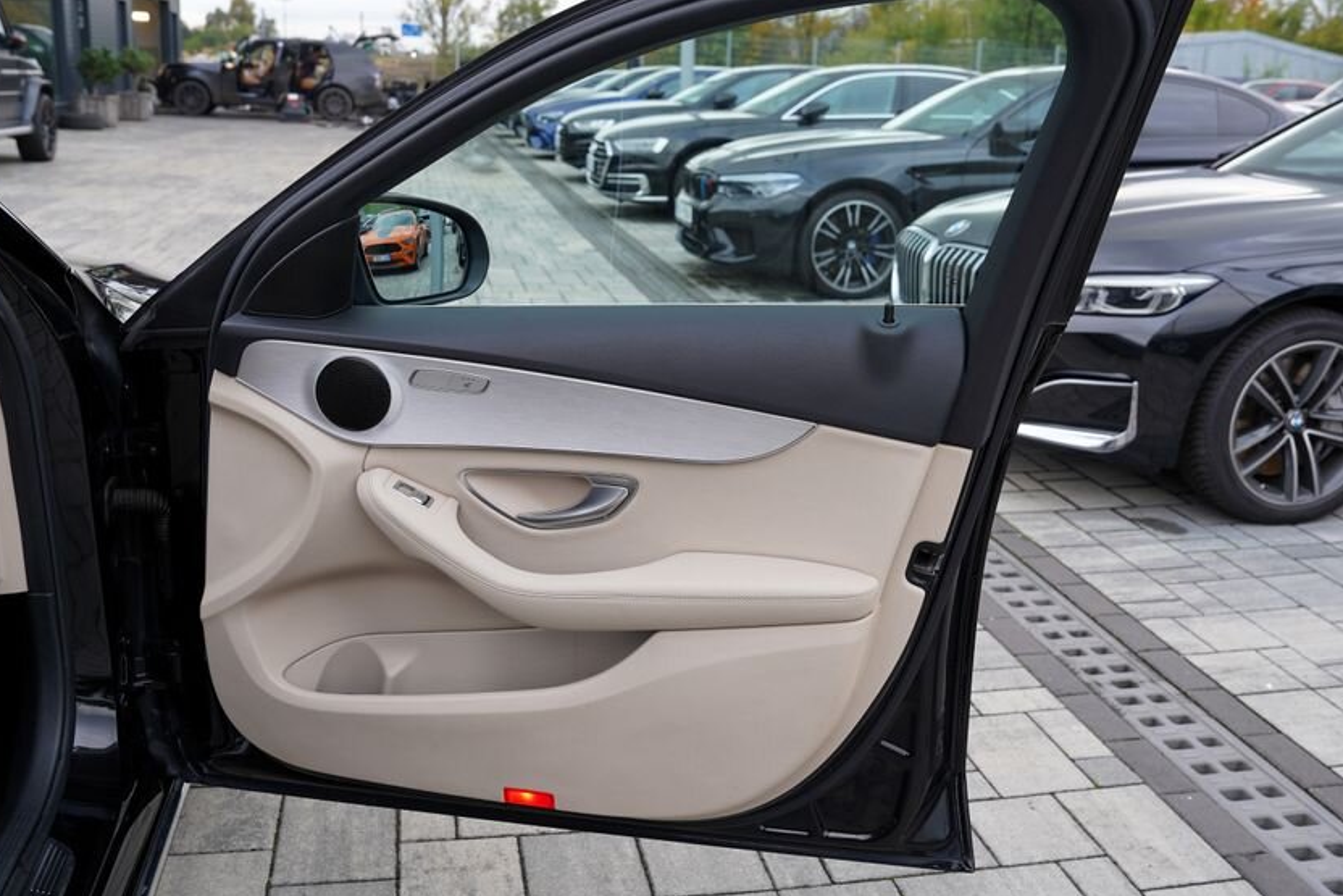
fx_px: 1194
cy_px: 395
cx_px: 675
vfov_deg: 41.1
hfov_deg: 58.7
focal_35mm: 32
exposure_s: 1/80
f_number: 4.5
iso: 100
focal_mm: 26
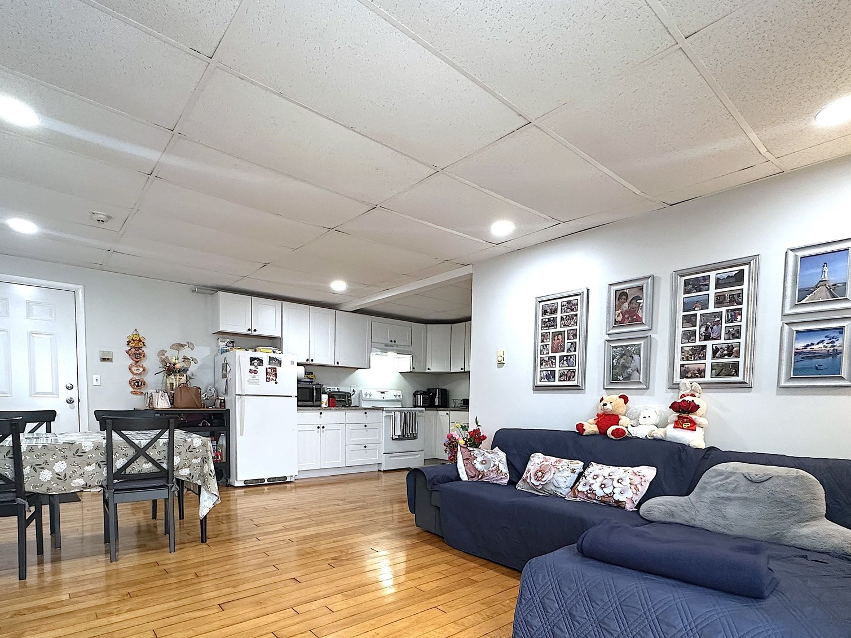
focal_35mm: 19
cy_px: 429
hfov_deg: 84.6
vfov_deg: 66.7
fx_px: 467
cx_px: 408
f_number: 2.2
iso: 250
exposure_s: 1/120
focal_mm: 2.22
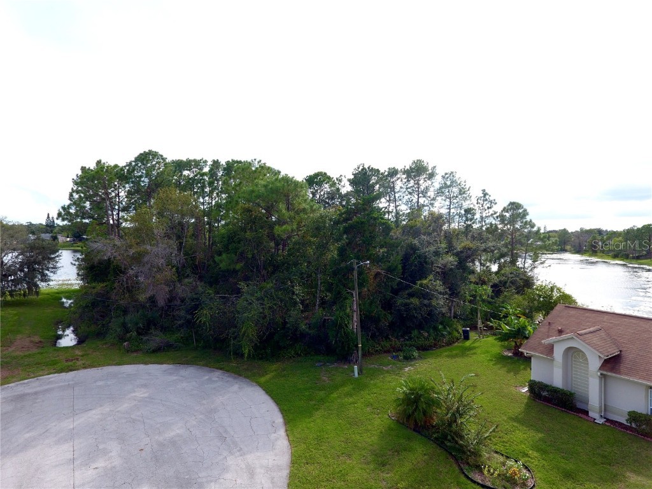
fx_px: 377
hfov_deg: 81.7
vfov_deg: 66.0
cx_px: 326
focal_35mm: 20
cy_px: 244
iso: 100
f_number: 2.8
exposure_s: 1/311
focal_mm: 3.61
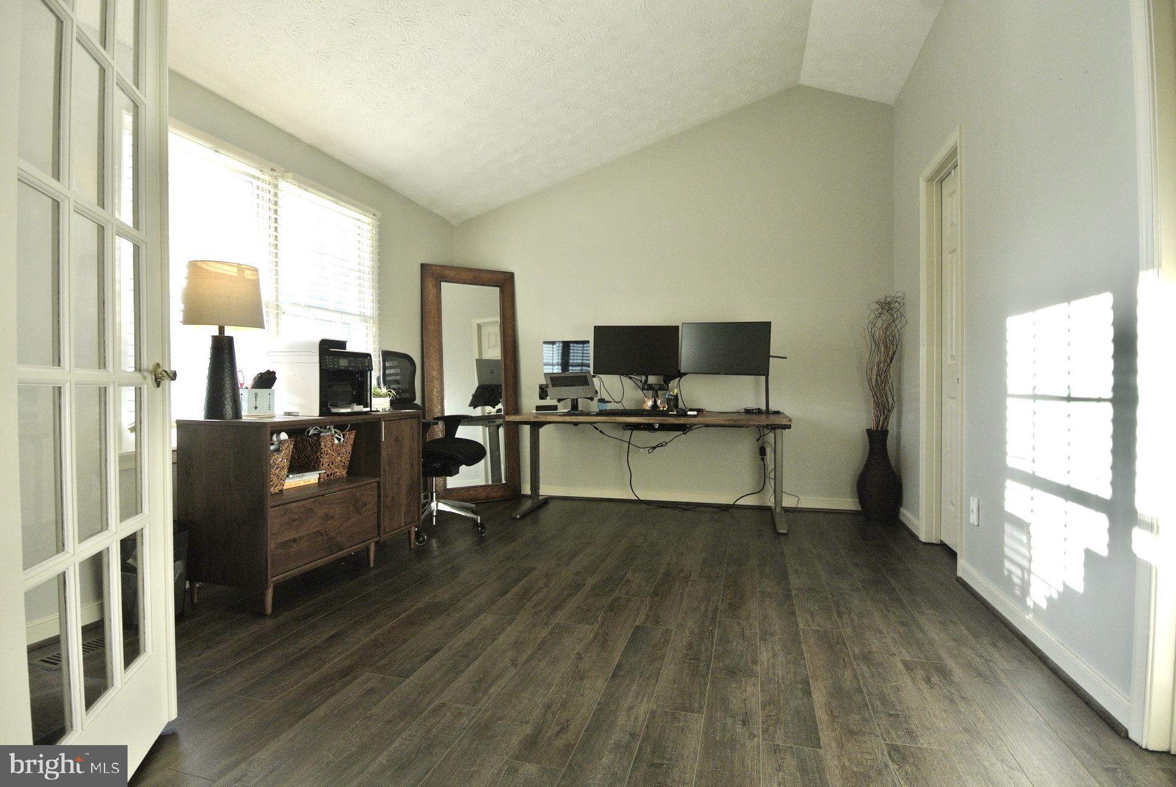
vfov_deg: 67.5
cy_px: 394
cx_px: 588
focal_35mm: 18
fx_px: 589
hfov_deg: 89.9
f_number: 3.5
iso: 250
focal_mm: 6.7
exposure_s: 1/60
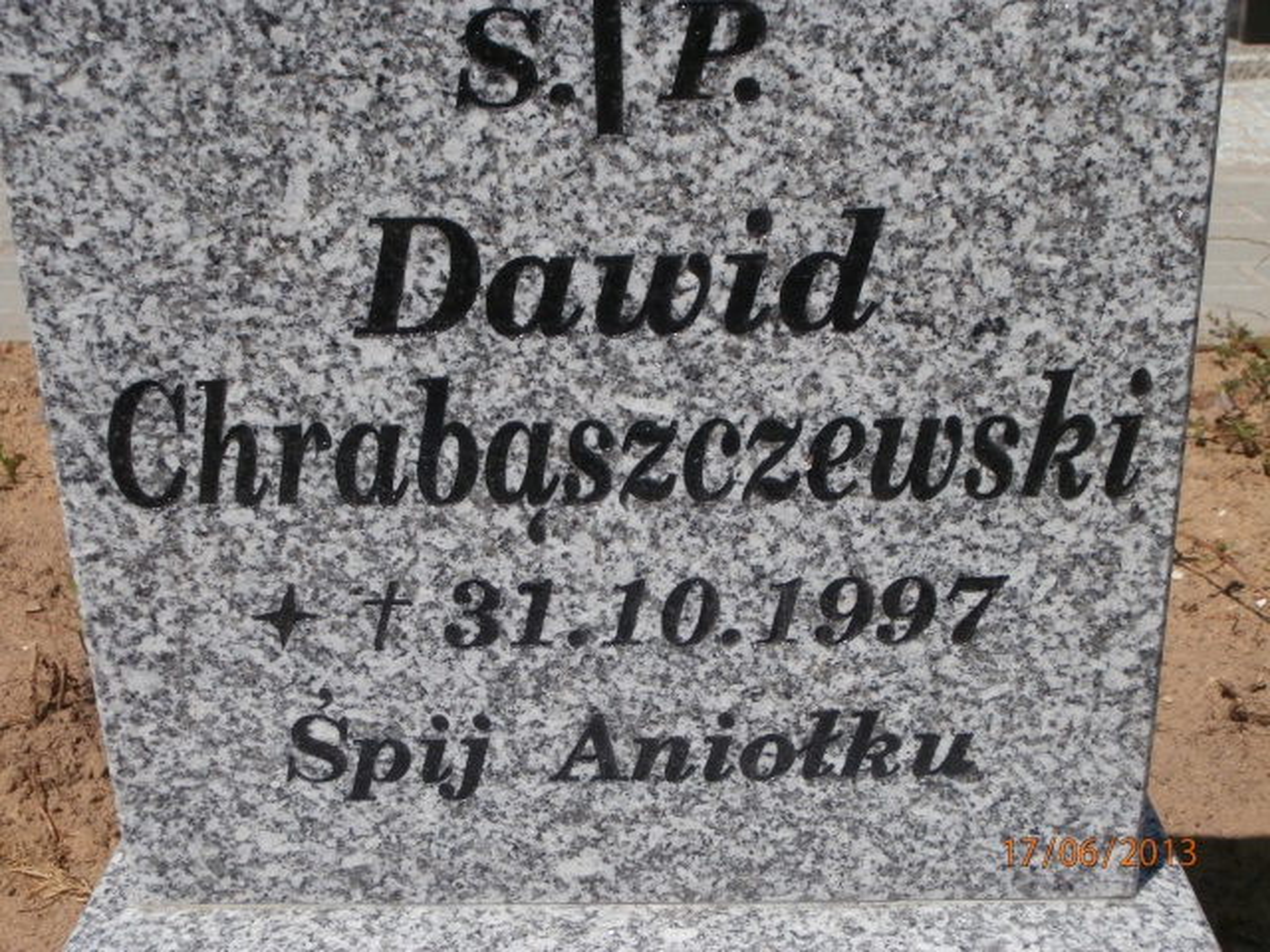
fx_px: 1724
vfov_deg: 30.9
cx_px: 635
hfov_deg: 40.4
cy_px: 476
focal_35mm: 47
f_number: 4.2
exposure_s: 1/1600
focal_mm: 8.29
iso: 100
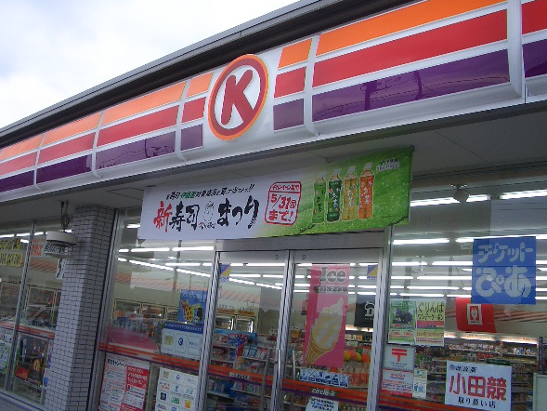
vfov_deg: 37.7
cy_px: 189
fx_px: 601
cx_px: 286
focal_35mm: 38
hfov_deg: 49.0
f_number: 4.3
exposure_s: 1/80
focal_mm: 5.8
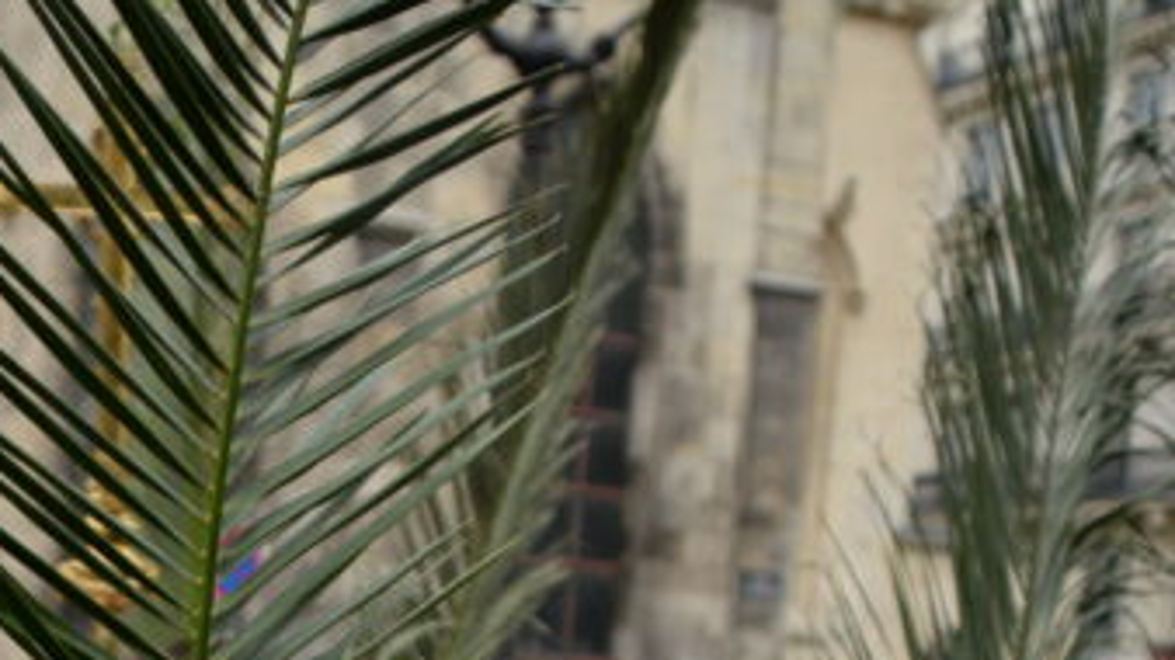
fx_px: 1994
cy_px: 931
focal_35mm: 64
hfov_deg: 30.5
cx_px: 0
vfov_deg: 17.3
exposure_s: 1/2000
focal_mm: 24
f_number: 2.8
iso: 1250
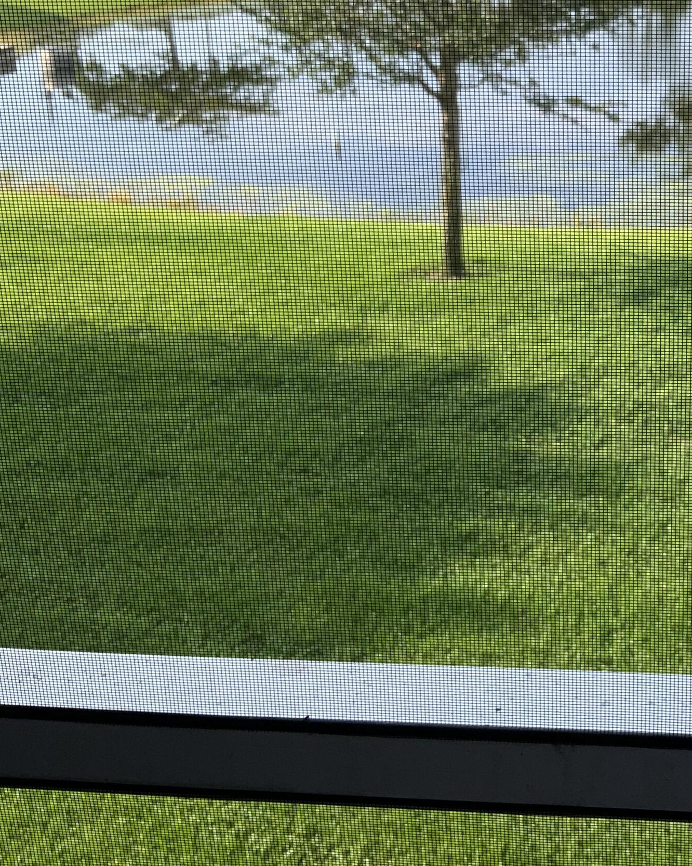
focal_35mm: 51
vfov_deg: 36.3
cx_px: 677
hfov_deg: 28.1
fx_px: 1306
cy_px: 293
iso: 16
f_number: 1.8
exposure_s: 1/593
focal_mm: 3
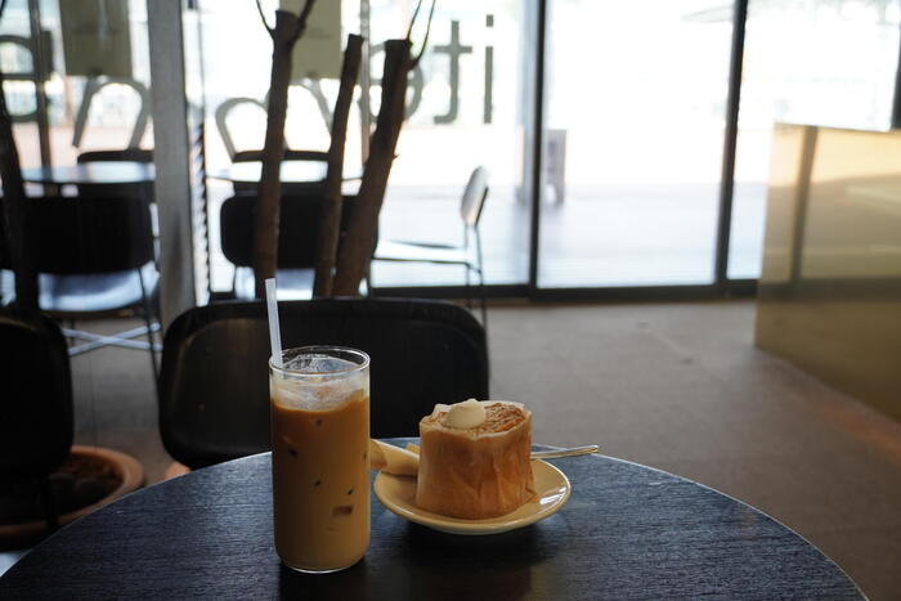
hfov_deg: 46.4
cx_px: 450
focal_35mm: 42
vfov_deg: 31.9
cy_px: 300
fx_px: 1051
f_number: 4.5
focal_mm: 28
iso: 200
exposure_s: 1/60
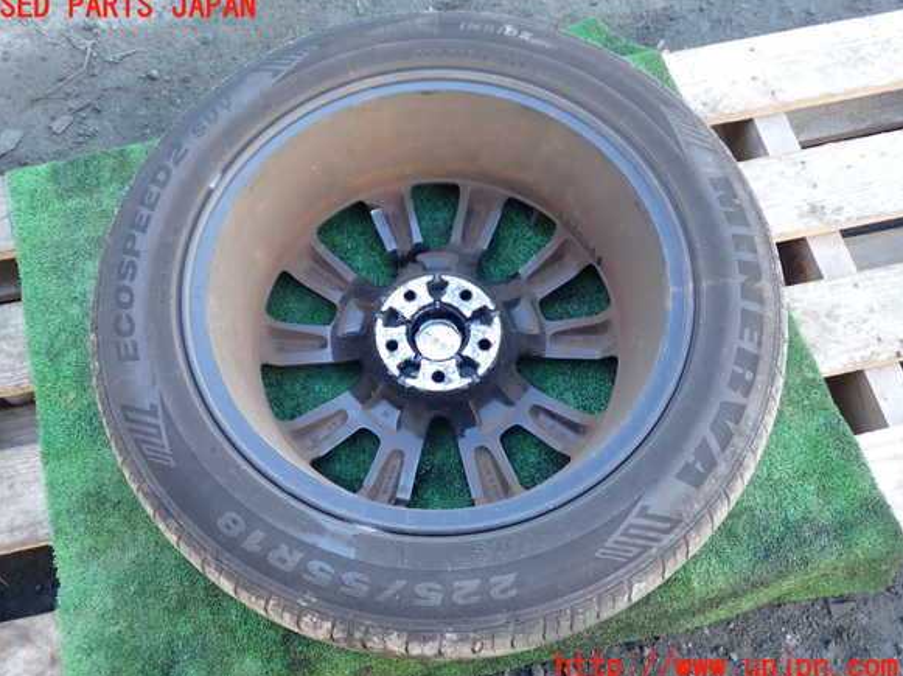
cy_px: 337
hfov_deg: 58.4
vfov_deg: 45.4
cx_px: 440
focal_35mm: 31
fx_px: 808
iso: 125
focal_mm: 5.4
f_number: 2.3
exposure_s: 1/60
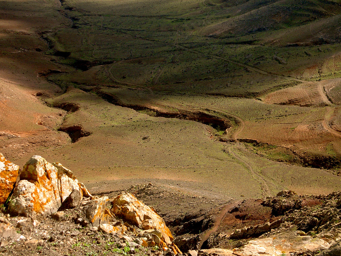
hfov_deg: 26.0
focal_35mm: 75
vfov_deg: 19.6
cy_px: 128
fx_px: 739
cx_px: 170
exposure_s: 1/320
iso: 50
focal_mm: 12.4
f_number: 4.2
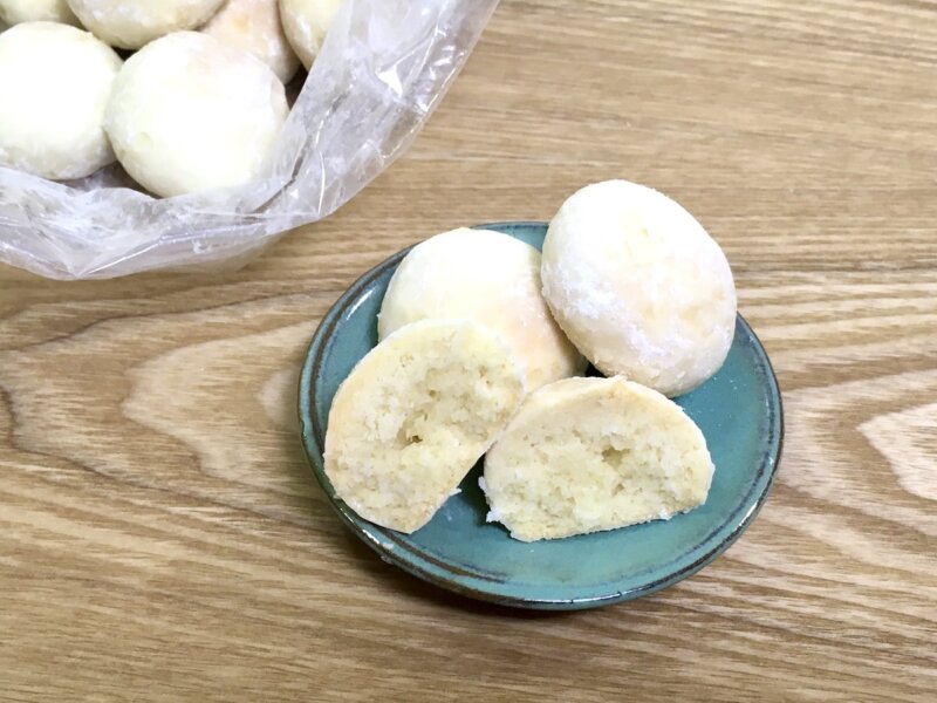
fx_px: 785
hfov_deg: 61.7
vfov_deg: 48.2
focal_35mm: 29
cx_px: 468
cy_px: 352
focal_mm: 4.15
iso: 50
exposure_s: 1/30
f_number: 2.2
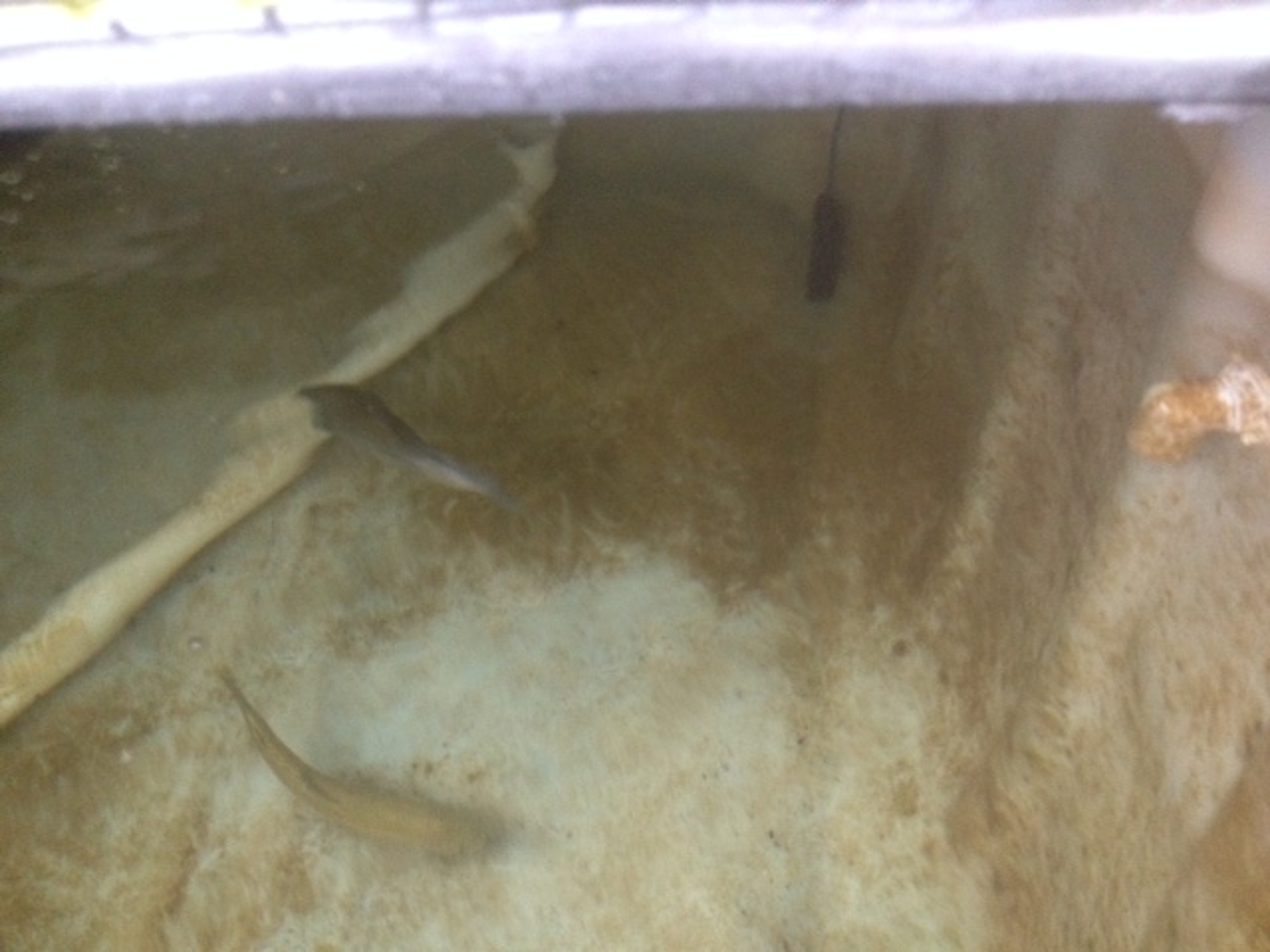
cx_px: 635
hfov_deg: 52.6
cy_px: 476
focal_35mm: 35
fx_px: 1284
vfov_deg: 40.7
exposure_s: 1/20
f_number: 2.4
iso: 320
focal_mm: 4.28
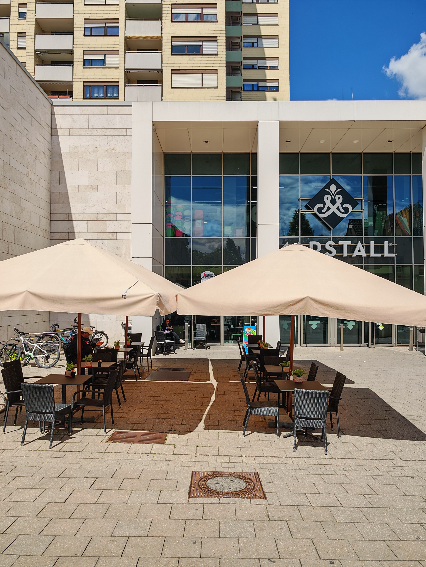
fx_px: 394
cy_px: 284
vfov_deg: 71.6
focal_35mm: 24
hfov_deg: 56.8
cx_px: 213
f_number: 2
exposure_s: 1/9800
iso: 100
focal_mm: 6.83
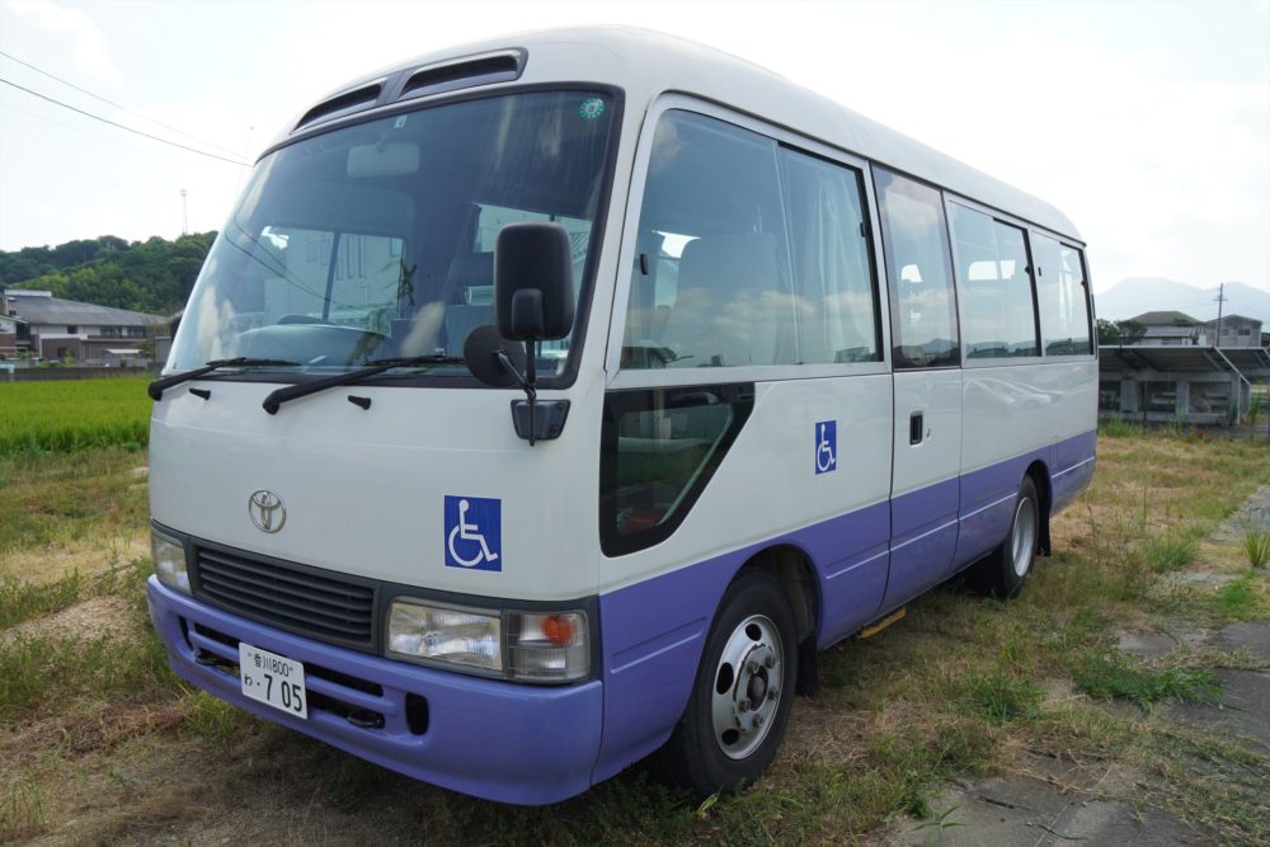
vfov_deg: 50.4
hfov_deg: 70.4
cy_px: 424
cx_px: 635
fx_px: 900
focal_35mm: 26
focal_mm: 17
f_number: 8
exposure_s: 1/160
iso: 125
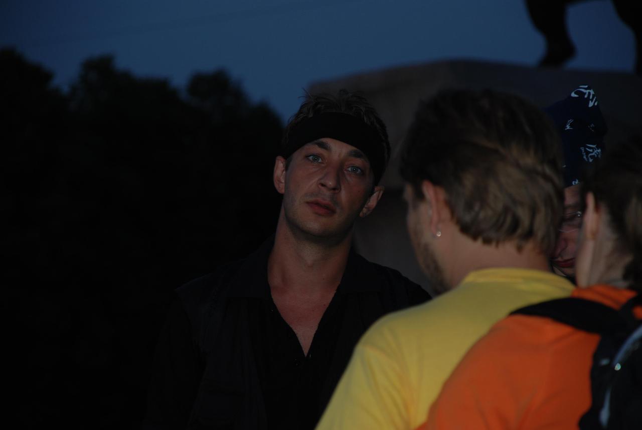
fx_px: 3214
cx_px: 321
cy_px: 215
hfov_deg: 11.4
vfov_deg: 7.7
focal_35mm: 180
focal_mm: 120
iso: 160
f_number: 5.6
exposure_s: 1/60
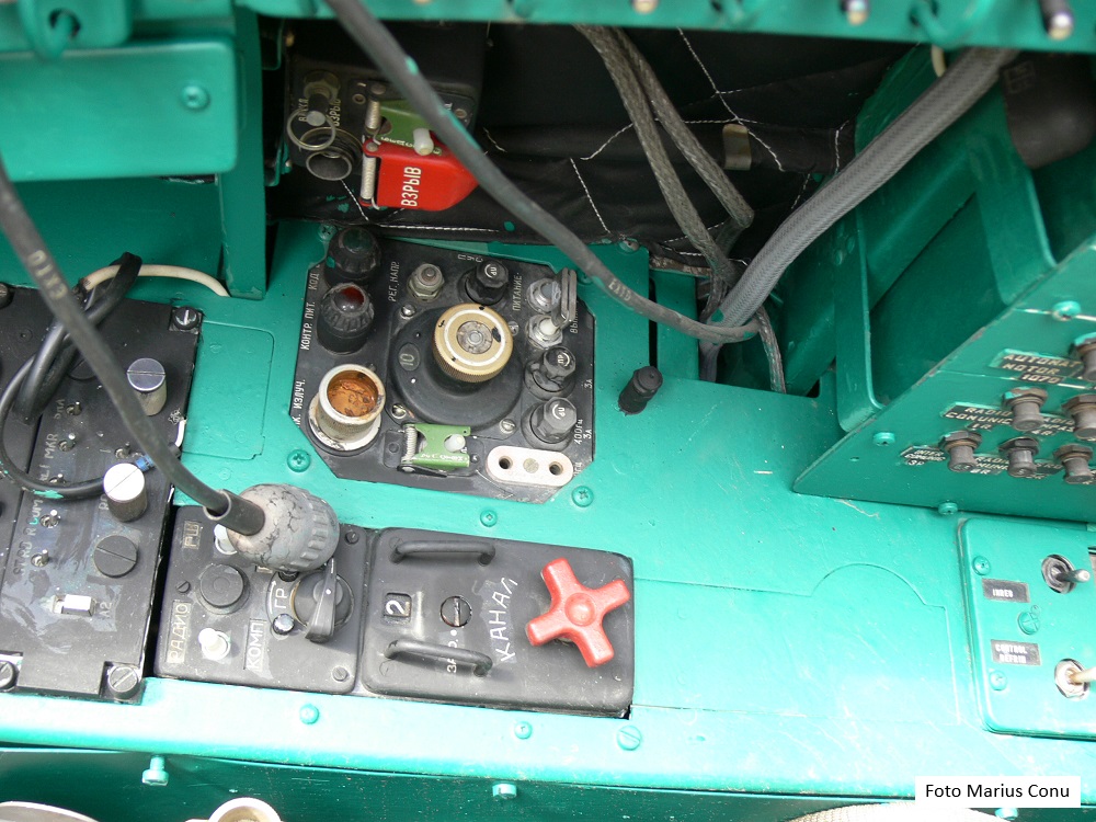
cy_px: 411
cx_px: 548
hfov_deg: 51.4
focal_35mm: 36
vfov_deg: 39.7
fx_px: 1140
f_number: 2.8
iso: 80
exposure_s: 1/40
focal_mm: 7.6
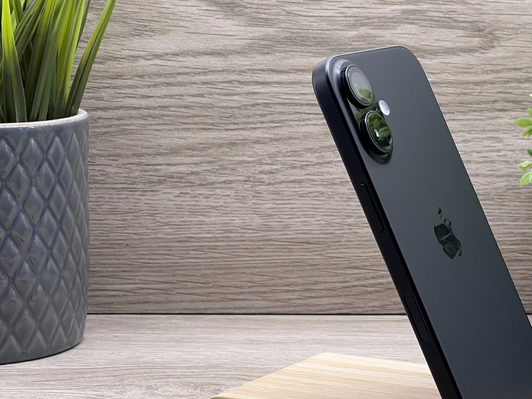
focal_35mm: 131
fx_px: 2013
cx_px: 396
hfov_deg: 15.0
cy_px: 241
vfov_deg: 11.3
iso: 80
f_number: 2.8
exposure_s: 1/100
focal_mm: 9
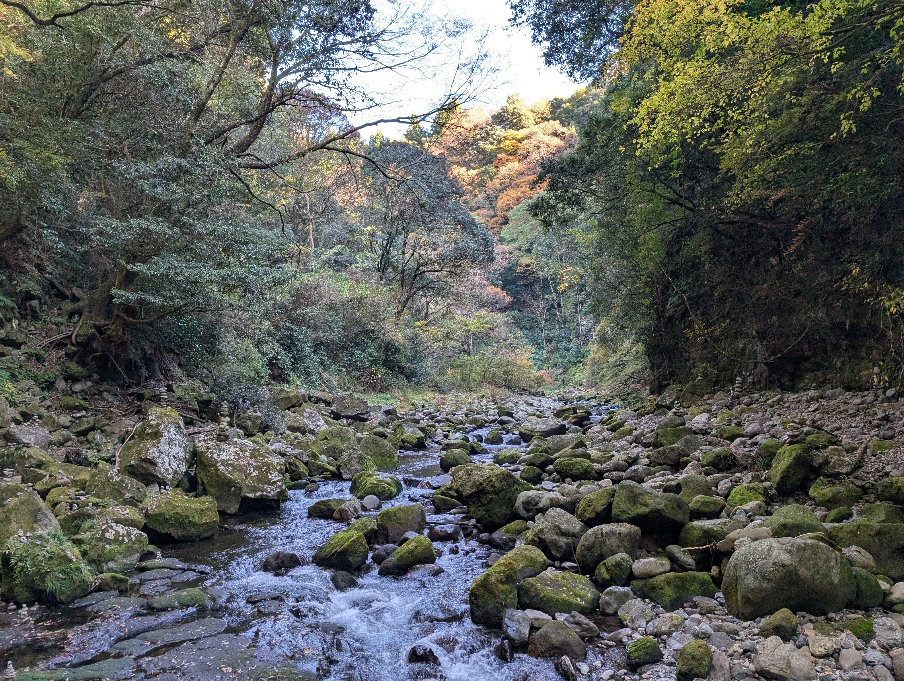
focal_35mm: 24
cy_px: 340
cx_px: 452
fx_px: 628
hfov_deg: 71.5
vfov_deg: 56.9
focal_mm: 6.9
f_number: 1.68
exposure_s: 1/174
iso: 76
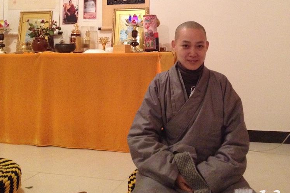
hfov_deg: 40.4
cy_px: 22
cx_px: 146
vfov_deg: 26.6
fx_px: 395
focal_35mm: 49
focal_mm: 4.28
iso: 640
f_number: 2.4
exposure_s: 1/15
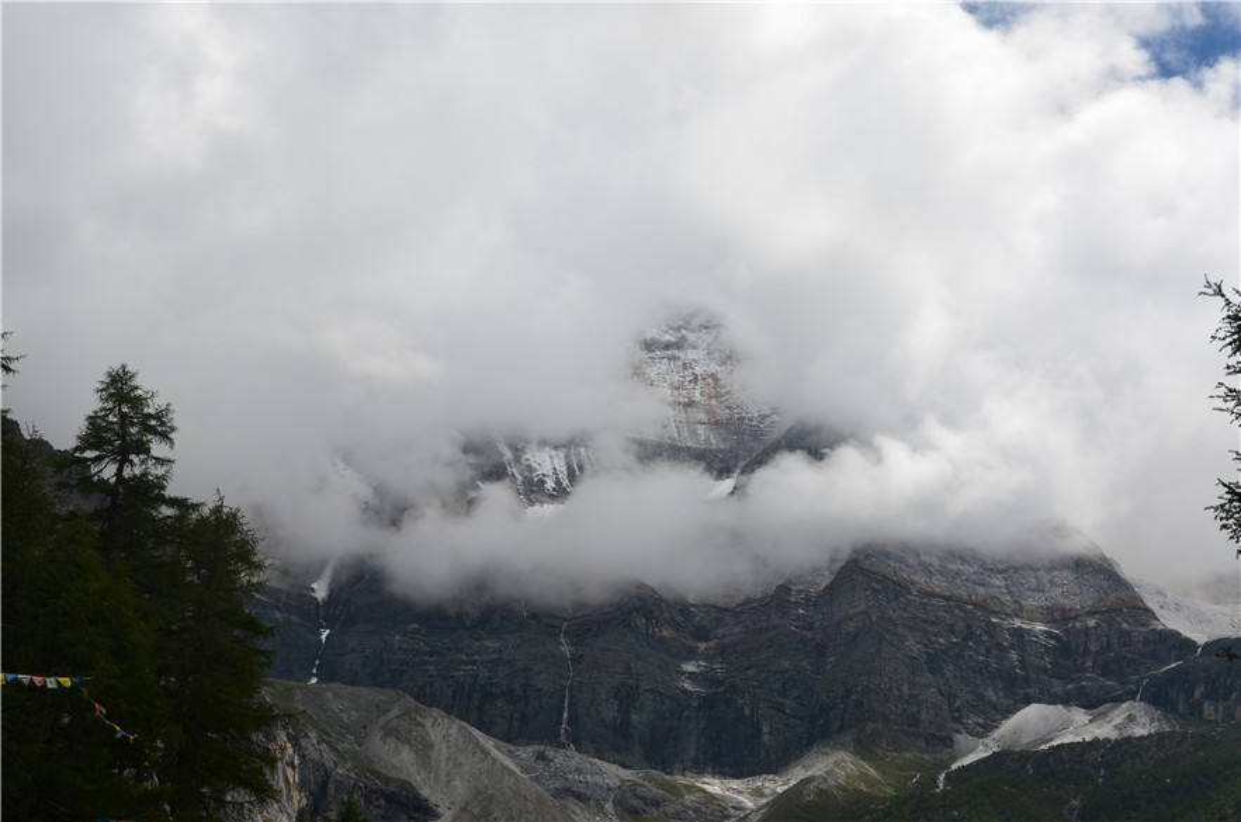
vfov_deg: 28.0
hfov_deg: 41.2
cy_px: 411
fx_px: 1651
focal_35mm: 48
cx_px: 620
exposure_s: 1/500
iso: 200
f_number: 11
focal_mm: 32
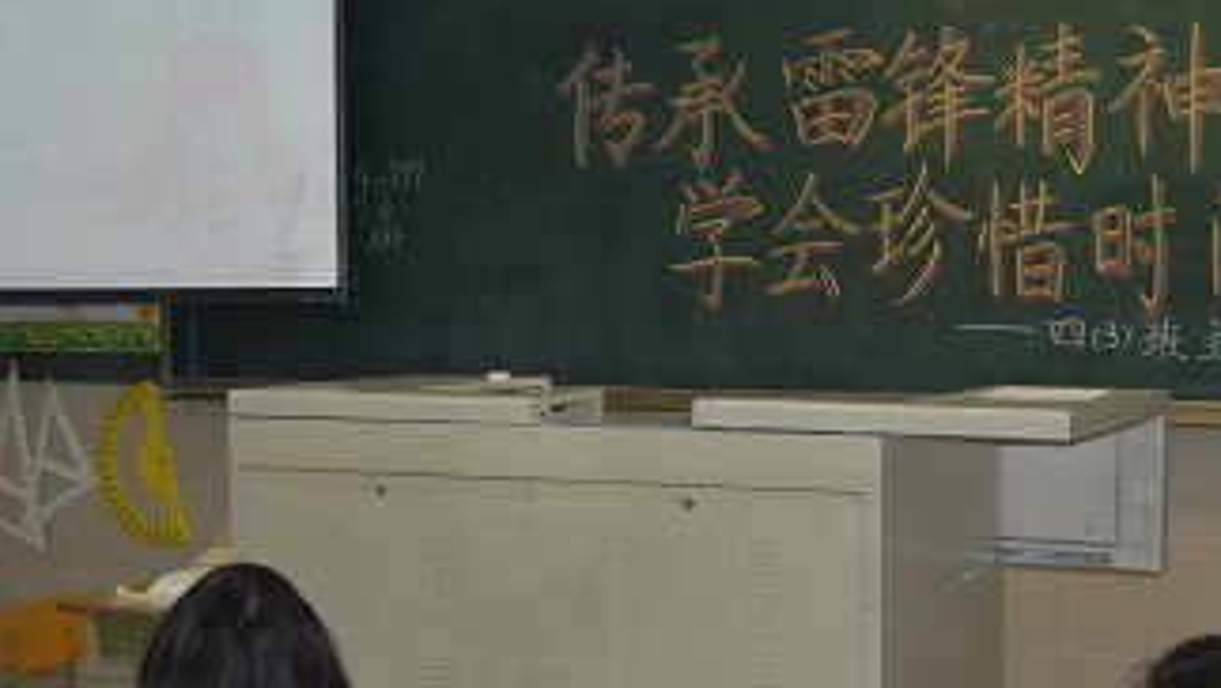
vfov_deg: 17.2
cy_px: 418
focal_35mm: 70
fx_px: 2267
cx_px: 586
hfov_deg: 30.1
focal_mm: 24
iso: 200
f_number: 4
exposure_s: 1/60
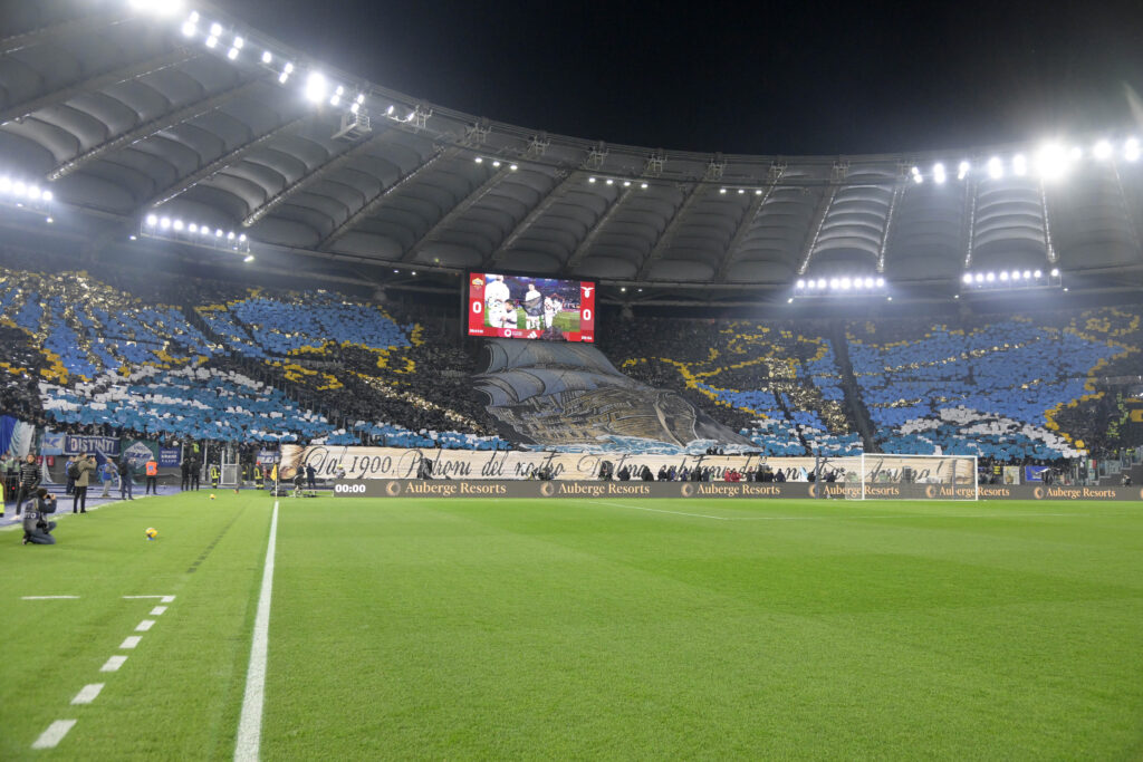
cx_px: 572
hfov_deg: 61.9
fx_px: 953
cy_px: 381
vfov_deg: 43.6
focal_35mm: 30
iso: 3200
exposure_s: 1/640
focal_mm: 30
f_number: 5
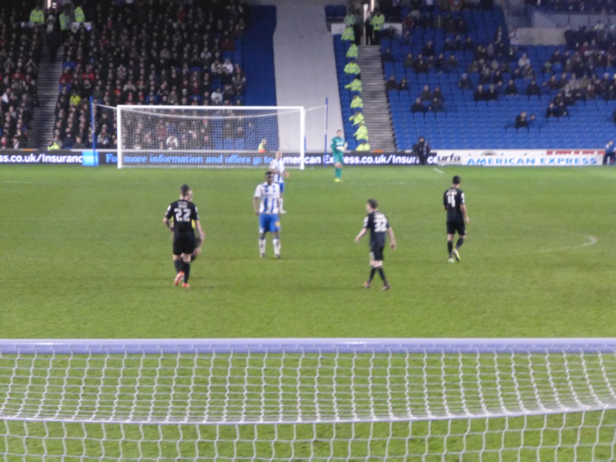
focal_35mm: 176
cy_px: 231
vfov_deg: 8.4
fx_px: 3132
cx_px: 308
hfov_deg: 11.2
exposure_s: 1/25
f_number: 5.4
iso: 800
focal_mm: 31.3
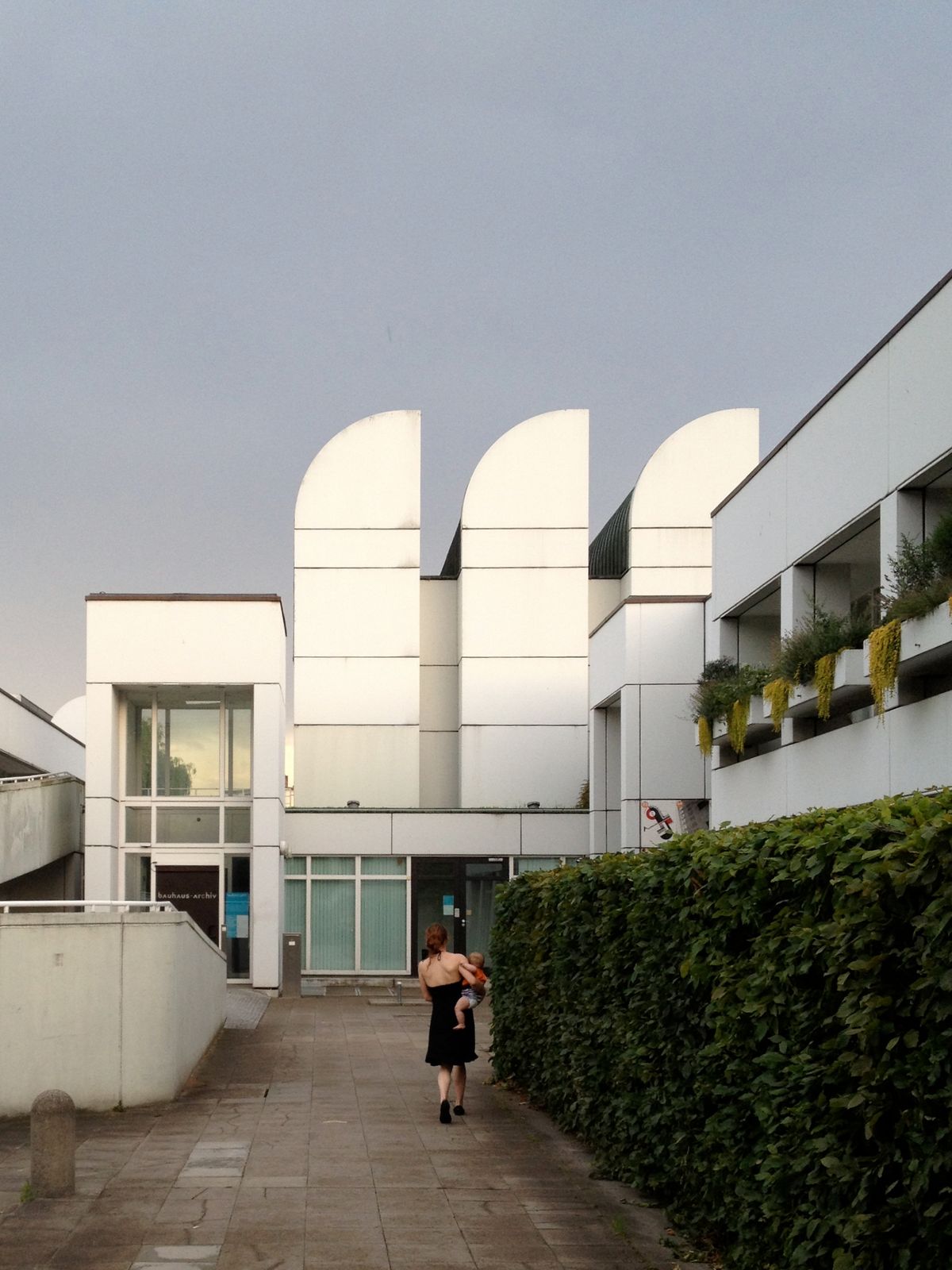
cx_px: 476
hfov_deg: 40.7
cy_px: 635
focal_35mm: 35
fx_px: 1283
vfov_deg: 52.6
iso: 50
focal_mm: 4.28
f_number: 2.4
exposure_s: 1/60
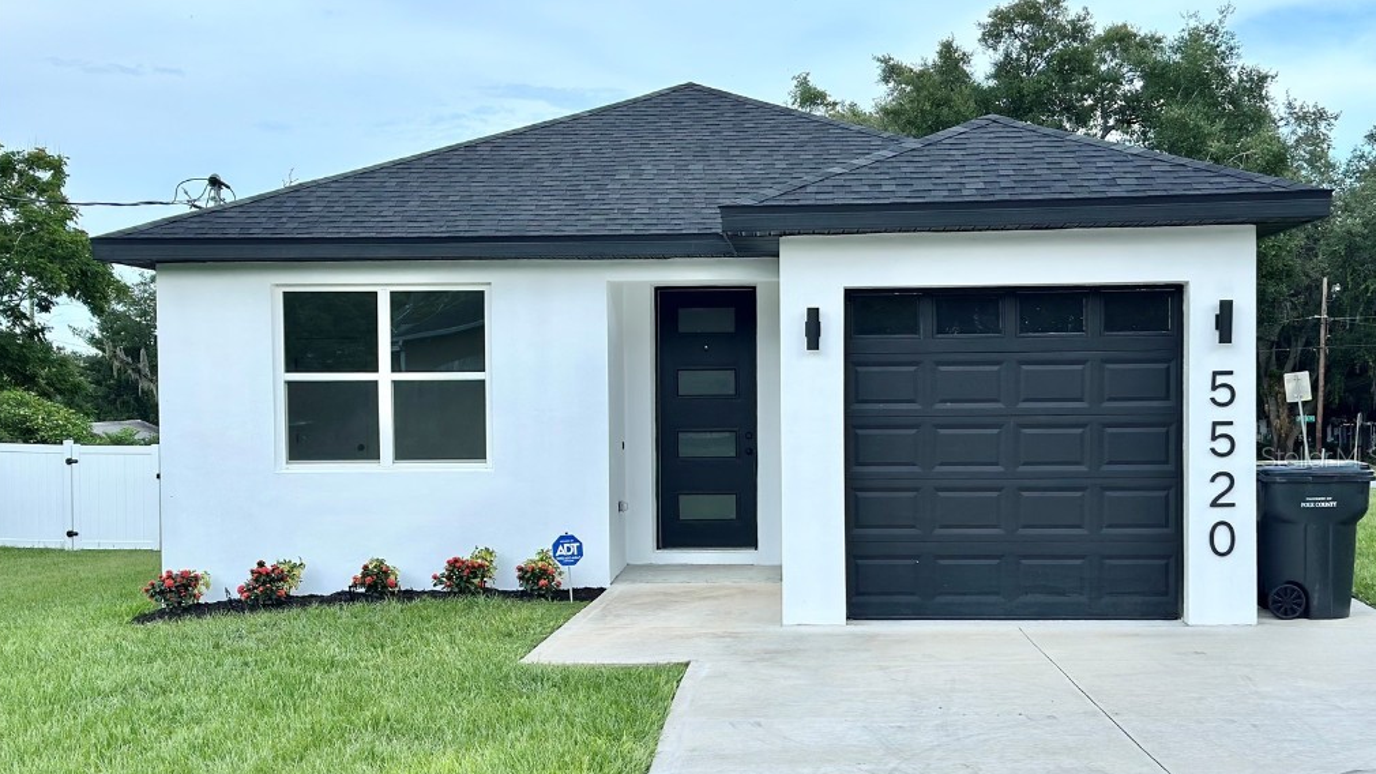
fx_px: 1934
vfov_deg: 22.6
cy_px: 456
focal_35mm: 53
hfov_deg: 39.2
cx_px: 692
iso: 80
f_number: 1.78
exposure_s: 1/1639
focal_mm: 6.86
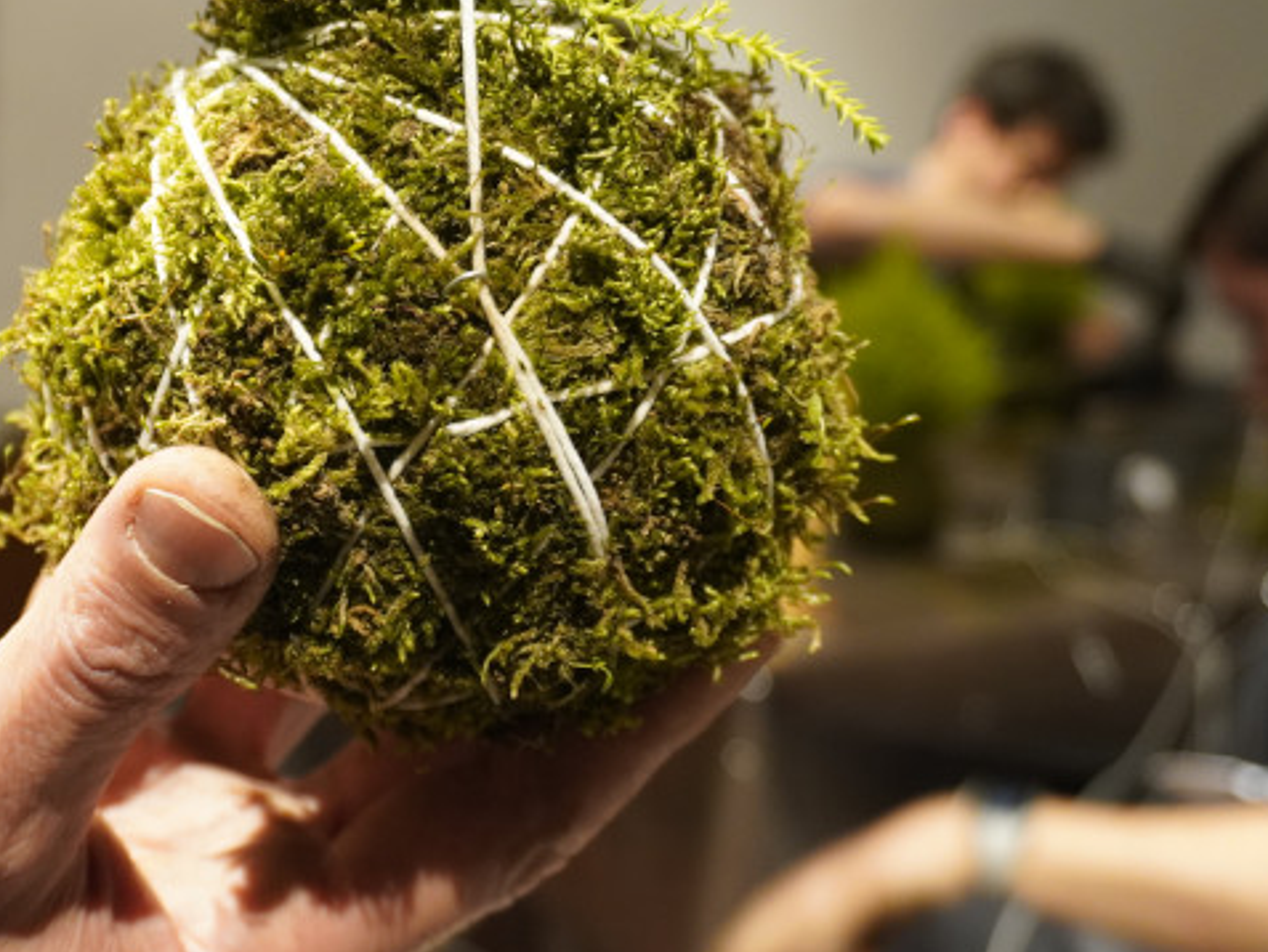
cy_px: 312
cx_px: 284
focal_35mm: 58
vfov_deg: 25.1
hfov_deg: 32.5
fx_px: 2125
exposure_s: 1/60
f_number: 4.5
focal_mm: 24
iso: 1250
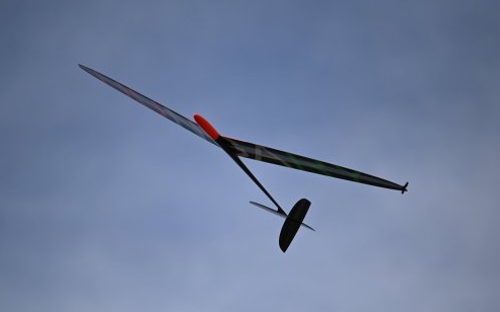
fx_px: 5600
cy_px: 154
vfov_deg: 3.2
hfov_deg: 5.1
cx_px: 249
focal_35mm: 411
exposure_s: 1/8000
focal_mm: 400
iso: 640
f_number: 7.1
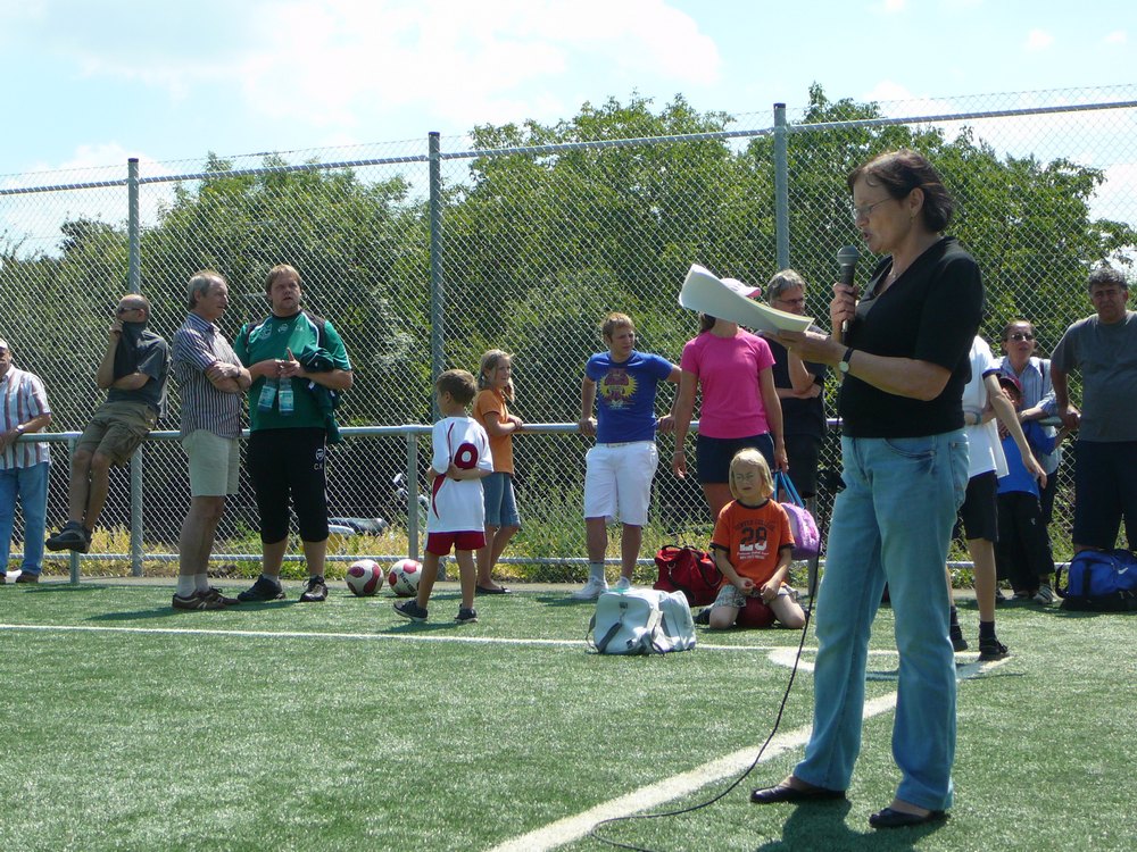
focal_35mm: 65
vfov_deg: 22.6
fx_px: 2135
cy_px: 426
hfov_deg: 29.8
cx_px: 568
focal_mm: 9.7
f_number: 3.6
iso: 80
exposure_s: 1/640
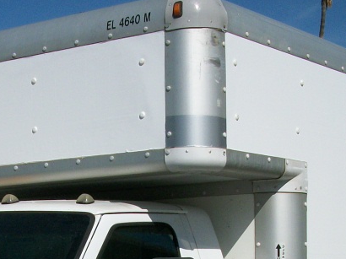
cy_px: 376
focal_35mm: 100
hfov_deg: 19.6
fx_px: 999
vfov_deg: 13.9
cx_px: 116
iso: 80
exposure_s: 1/500
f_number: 8.8
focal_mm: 5.7
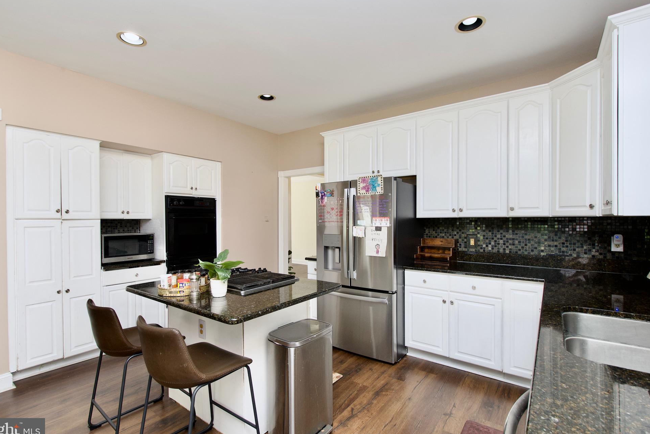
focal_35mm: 16
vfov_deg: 73.7
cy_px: 211
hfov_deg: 96.7
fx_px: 289
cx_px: 317
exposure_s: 1/25
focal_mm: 10
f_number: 7.1
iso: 320
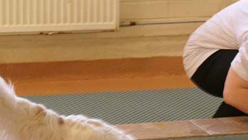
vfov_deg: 6.0
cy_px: 167
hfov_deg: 10.6
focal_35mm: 202
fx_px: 1329
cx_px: 206
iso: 400
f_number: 5.6
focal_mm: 60
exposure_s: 1/15
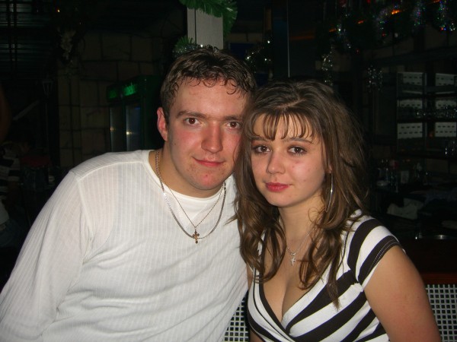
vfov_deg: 37.7
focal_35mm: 38
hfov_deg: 49.0
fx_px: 502
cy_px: 171
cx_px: 228
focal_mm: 7.9
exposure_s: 1/60
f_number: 2.8
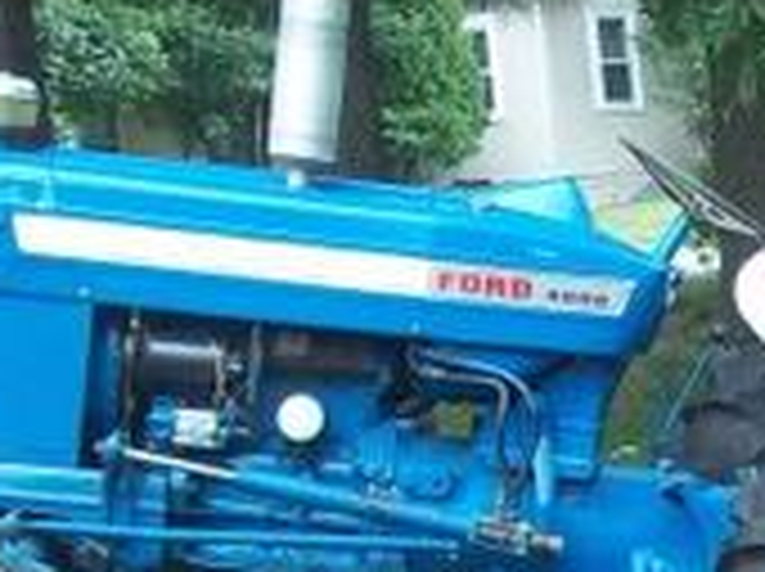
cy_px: 761
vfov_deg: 9.9
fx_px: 3222
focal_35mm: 146
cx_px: 1116
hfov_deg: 12.9
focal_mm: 6.5
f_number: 3.1
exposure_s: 1/80
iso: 80
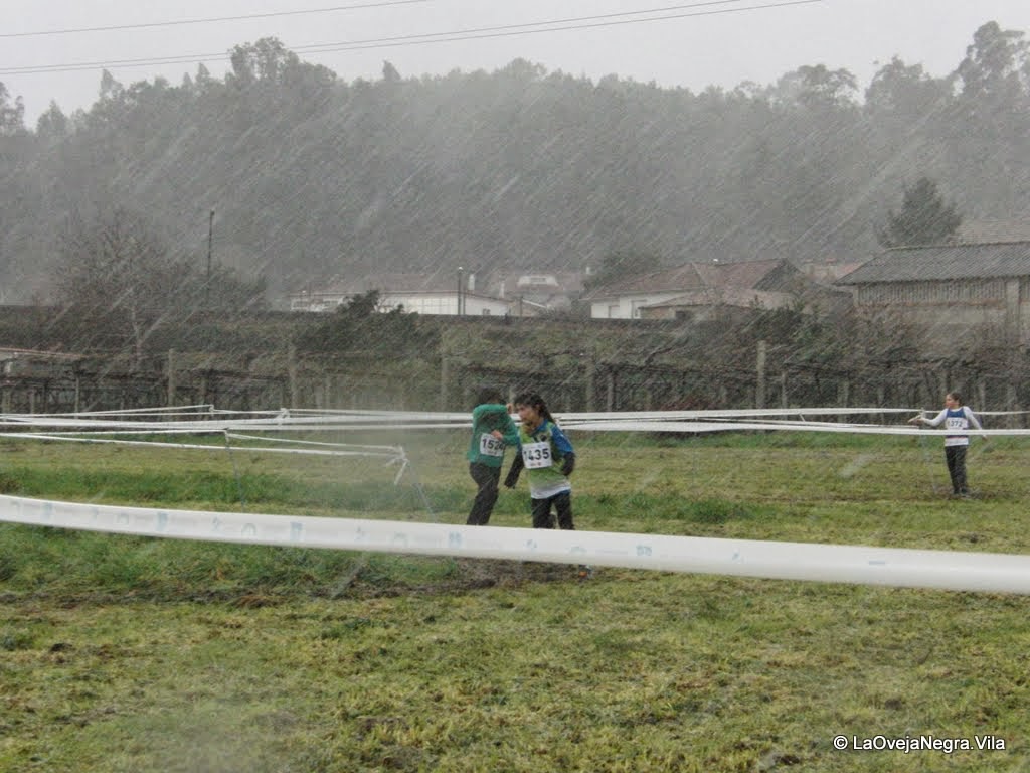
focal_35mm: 73
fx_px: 2172
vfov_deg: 20.2
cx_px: 515
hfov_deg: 26.7
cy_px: 386
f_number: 3.6
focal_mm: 13
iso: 800
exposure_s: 1/200
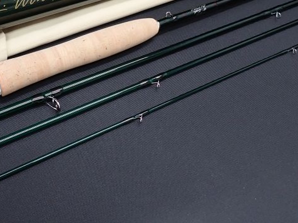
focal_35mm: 42
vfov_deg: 33.1
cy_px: 37
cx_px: 106
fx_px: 362
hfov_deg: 44.3
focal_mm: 4.5
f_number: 2
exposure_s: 1/60
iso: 200
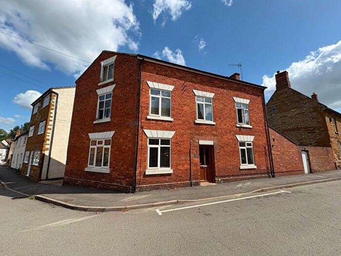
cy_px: 128
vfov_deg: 85.7
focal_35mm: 14
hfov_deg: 102.1
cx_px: 170
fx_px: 138
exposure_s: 1/1370
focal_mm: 2.22
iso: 50
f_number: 2.2
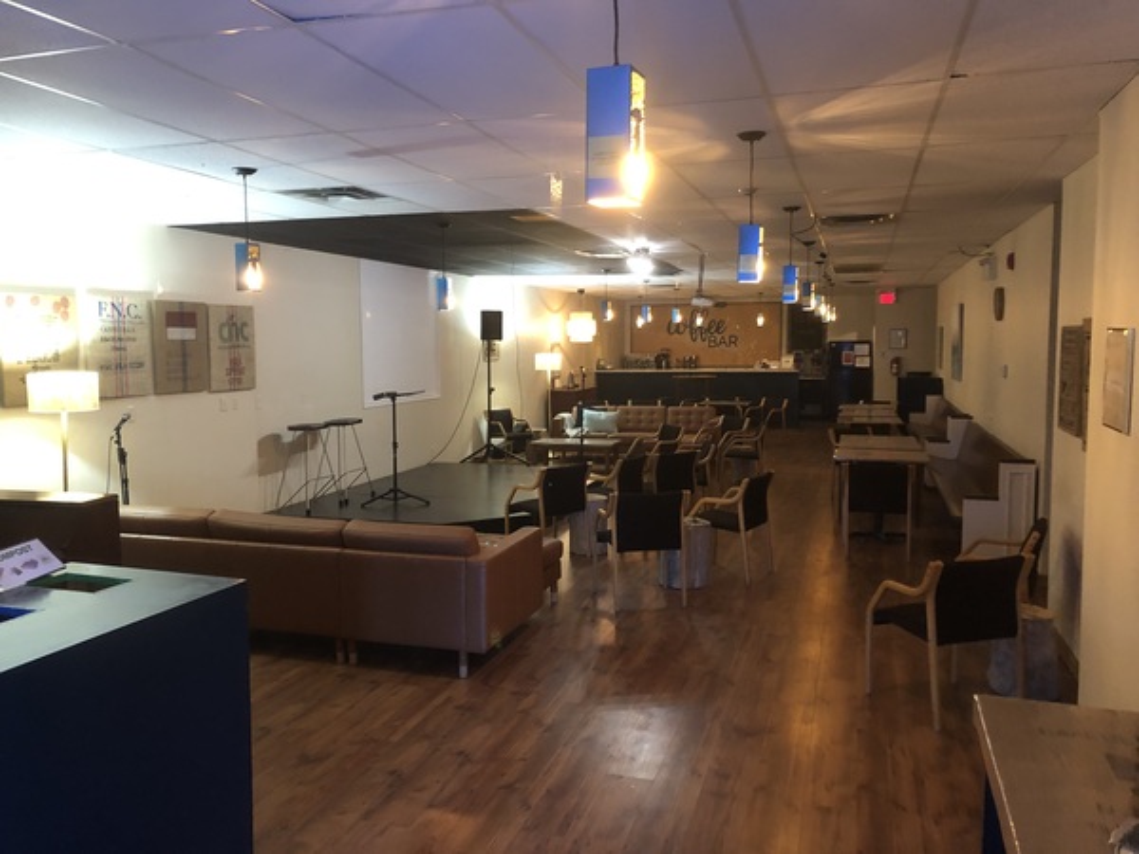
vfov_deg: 49.7
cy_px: 427
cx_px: 570
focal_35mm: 28
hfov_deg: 63.4
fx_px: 921
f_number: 1.8
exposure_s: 1/5
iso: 100
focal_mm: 3.99
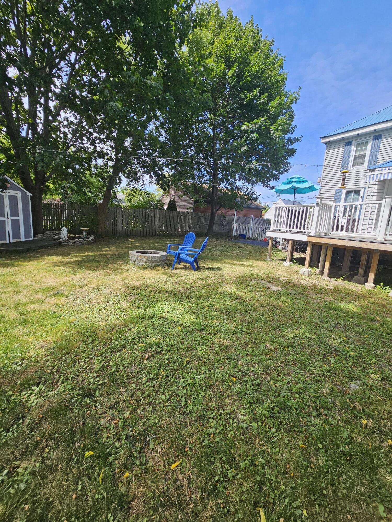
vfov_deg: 106.2
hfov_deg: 89.9
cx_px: 196
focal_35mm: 13
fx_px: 196
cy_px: 261
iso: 50
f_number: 2.2
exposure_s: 1/633
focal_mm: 2.2
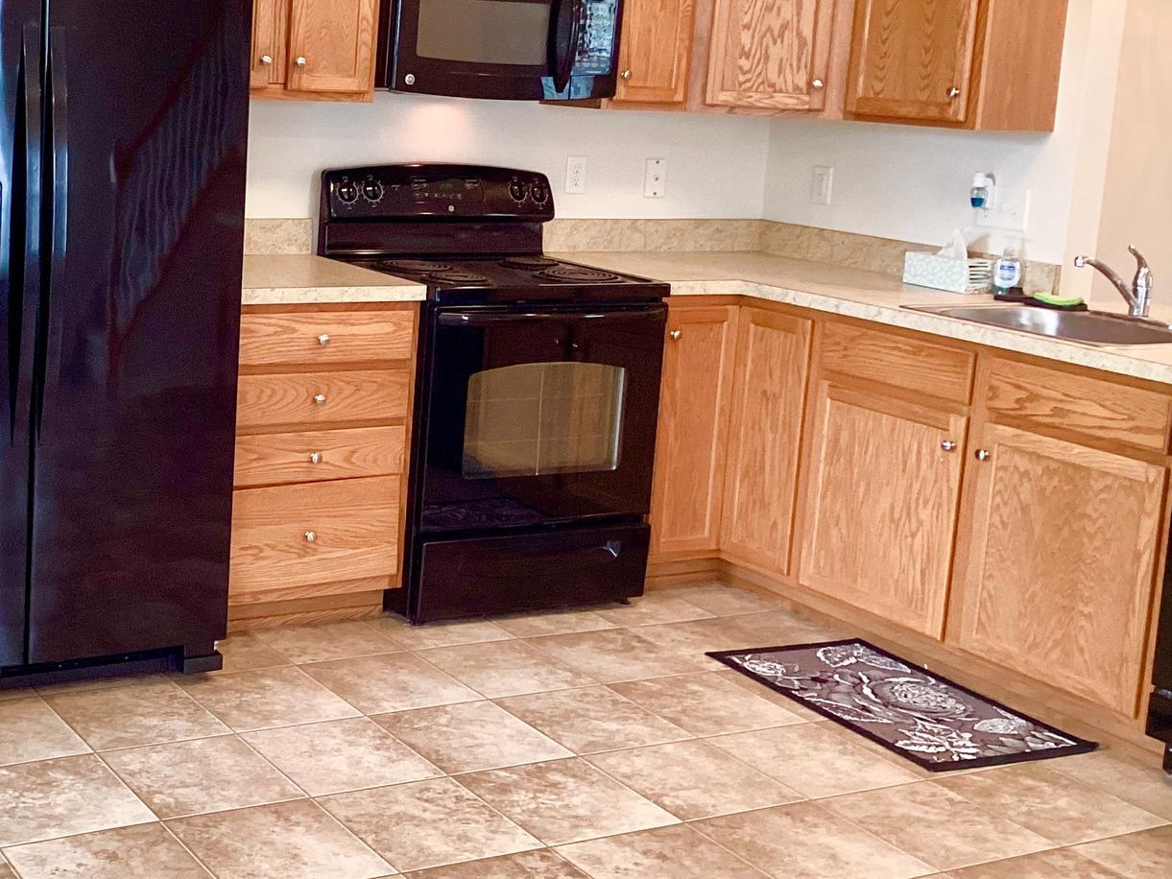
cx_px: 192
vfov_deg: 27.9
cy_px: 311
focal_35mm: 52
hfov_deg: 35.3
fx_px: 1761
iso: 200
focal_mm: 3.3
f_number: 2.4
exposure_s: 1/60
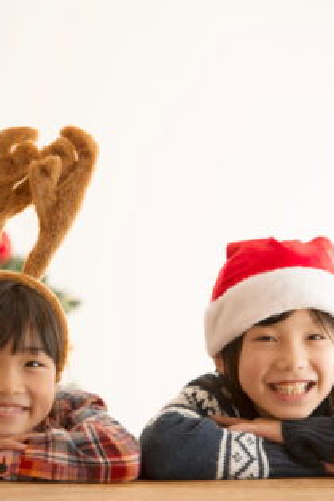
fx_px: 3312
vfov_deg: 8.7
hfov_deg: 5.8
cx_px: 54
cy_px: 250
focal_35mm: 238
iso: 200
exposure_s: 1/125
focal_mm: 150
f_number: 4
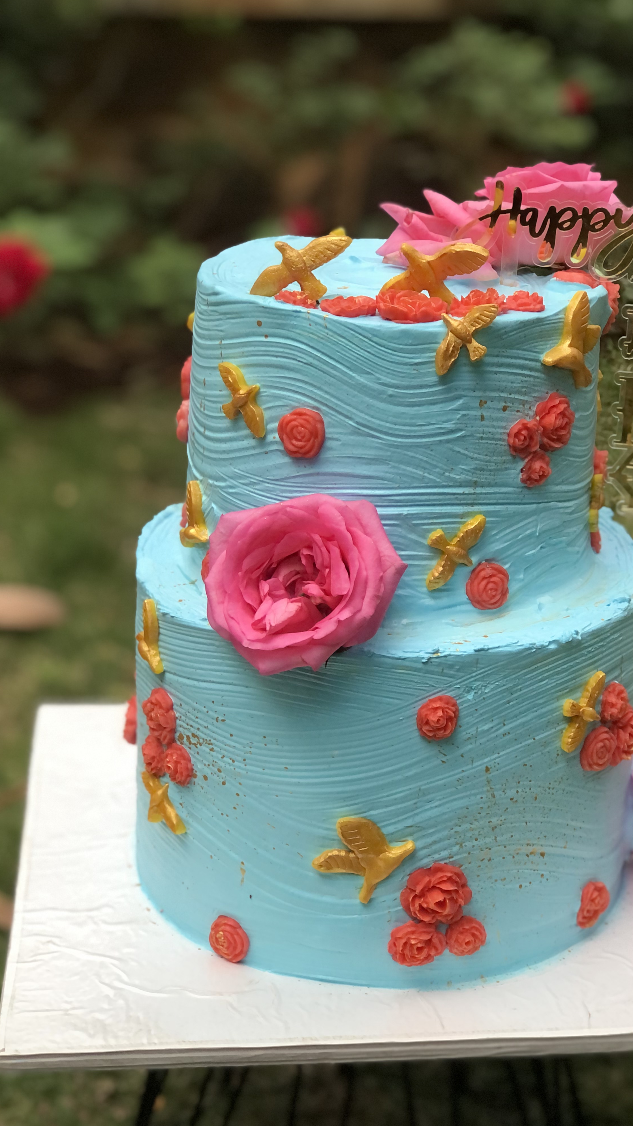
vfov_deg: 33.3
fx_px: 1879
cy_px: 568
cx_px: 381
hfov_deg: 19.1
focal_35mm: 63
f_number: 2.8
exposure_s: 1/30
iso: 100
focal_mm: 6.6
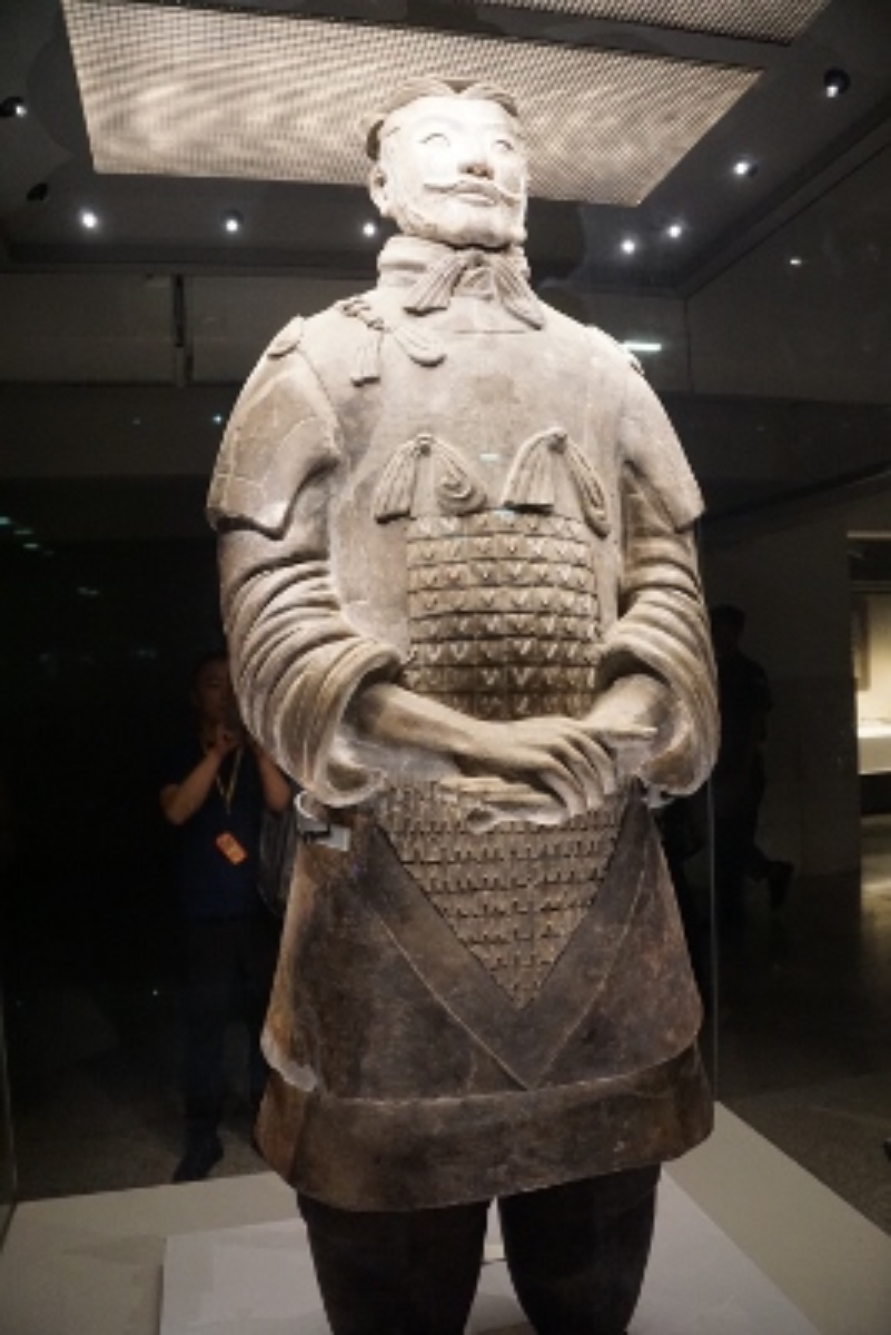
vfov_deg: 67.4
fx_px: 1001
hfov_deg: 48.0
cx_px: 446
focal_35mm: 27
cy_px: 668
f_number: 3.5
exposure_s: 1/125
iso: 3200
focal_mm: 18
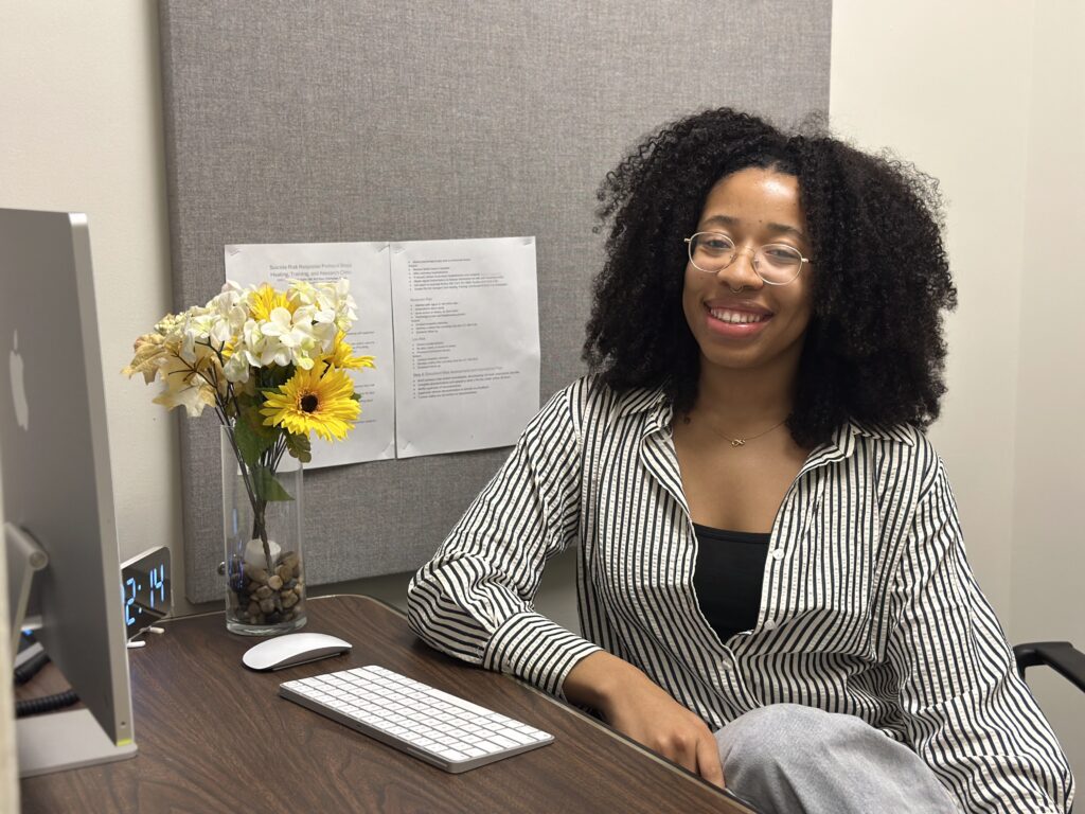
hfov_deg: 39.7
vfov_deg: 30.3
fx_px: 1505
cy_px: 407
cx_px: 542
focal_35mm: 48
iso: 200
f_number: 1.78
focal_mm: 6.86
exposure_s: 1/60
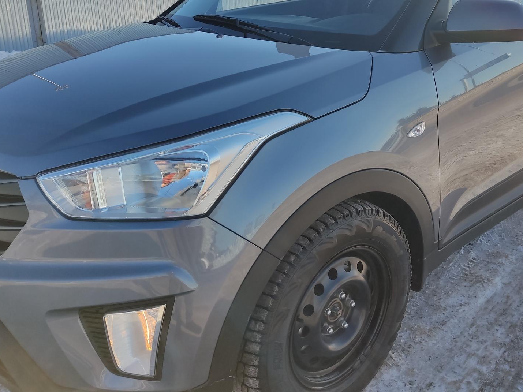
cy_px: 134
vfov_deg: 40.2
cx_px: 332
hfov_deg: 52.0
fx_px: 529
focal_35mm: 35
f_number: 1.79
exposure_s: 1/1976
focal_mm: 4.71
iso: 50
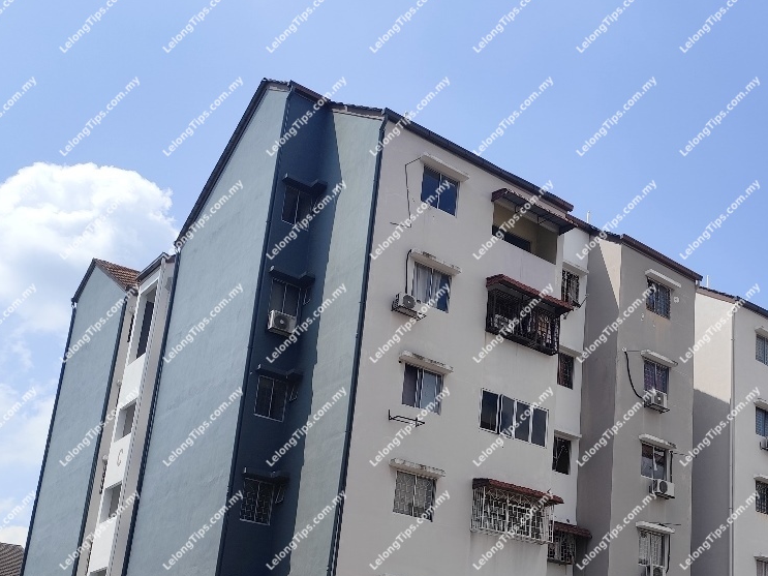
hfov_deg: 47.1
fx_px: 843
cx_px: 579
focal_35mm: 38
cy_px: 437
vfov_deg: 36.8
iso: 50
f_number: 1.65
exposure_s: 1/1173
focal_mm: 6.14
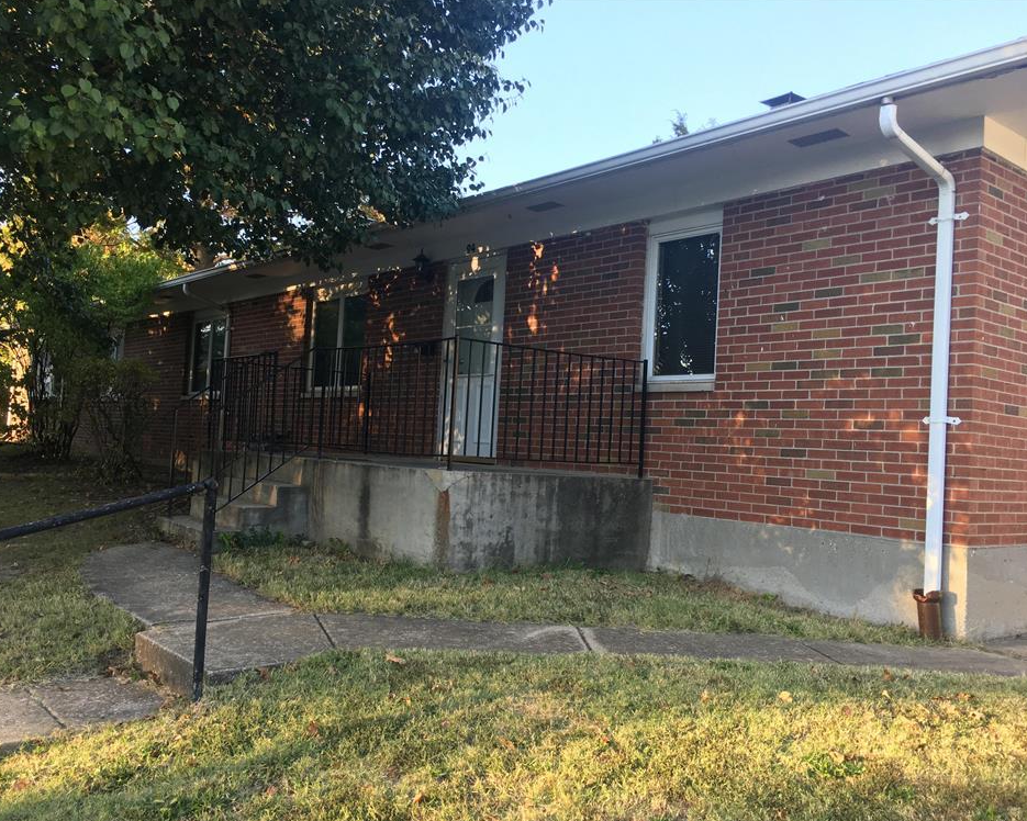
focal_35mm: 31
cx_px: 477
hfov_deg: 57.1
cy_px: 416
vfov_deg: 47.1
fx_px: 942
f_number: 2.2
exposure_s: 1/120
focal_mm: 4.15
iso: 32
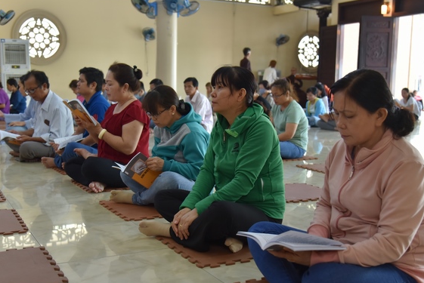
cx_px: 206
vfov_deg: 30.6
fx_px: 519
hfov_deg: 44.5
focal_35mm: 44
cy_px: 154
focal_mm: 38
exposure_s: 1/60
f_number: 4
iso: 640
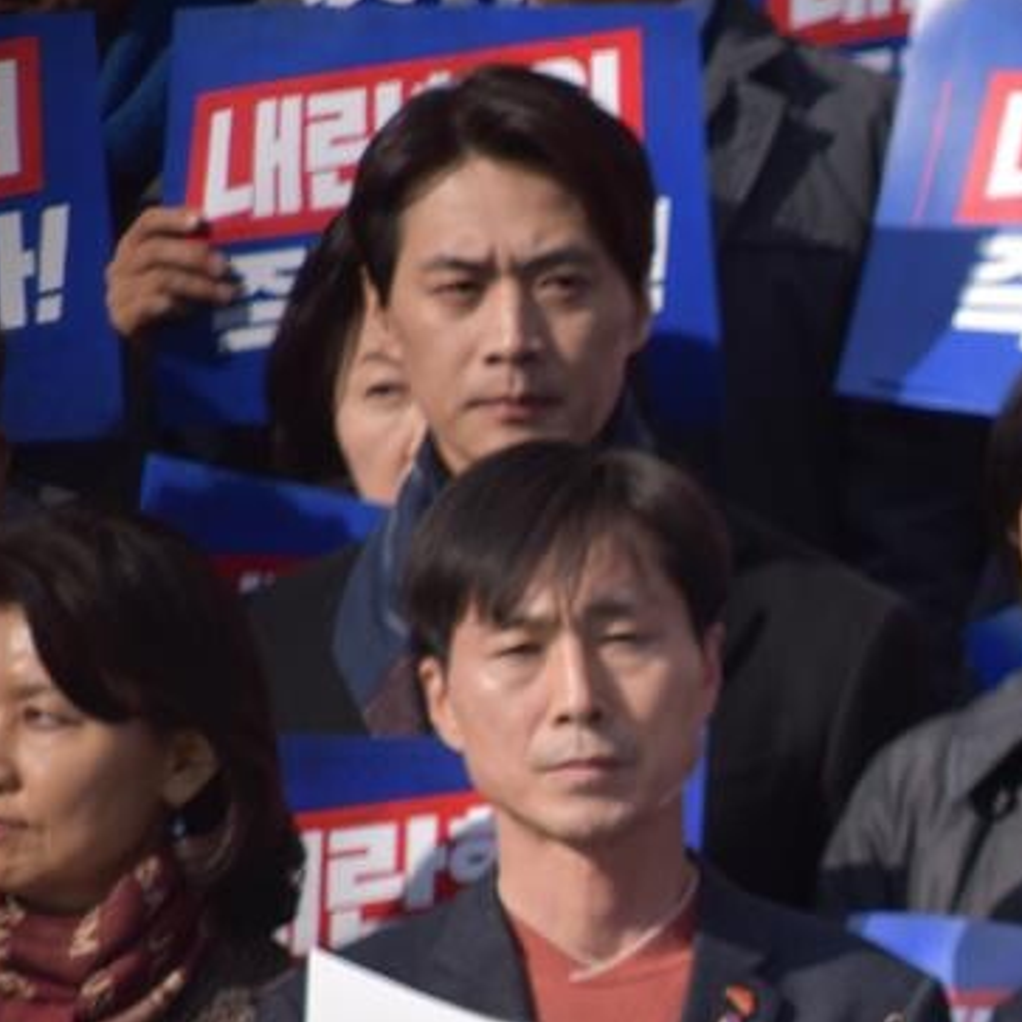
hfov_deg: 2.4
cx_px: 1357
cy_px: 908
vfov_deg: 2.4
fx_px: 24050
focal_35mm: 720
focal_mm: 200
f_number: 6.3
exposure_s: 1/500
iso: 100
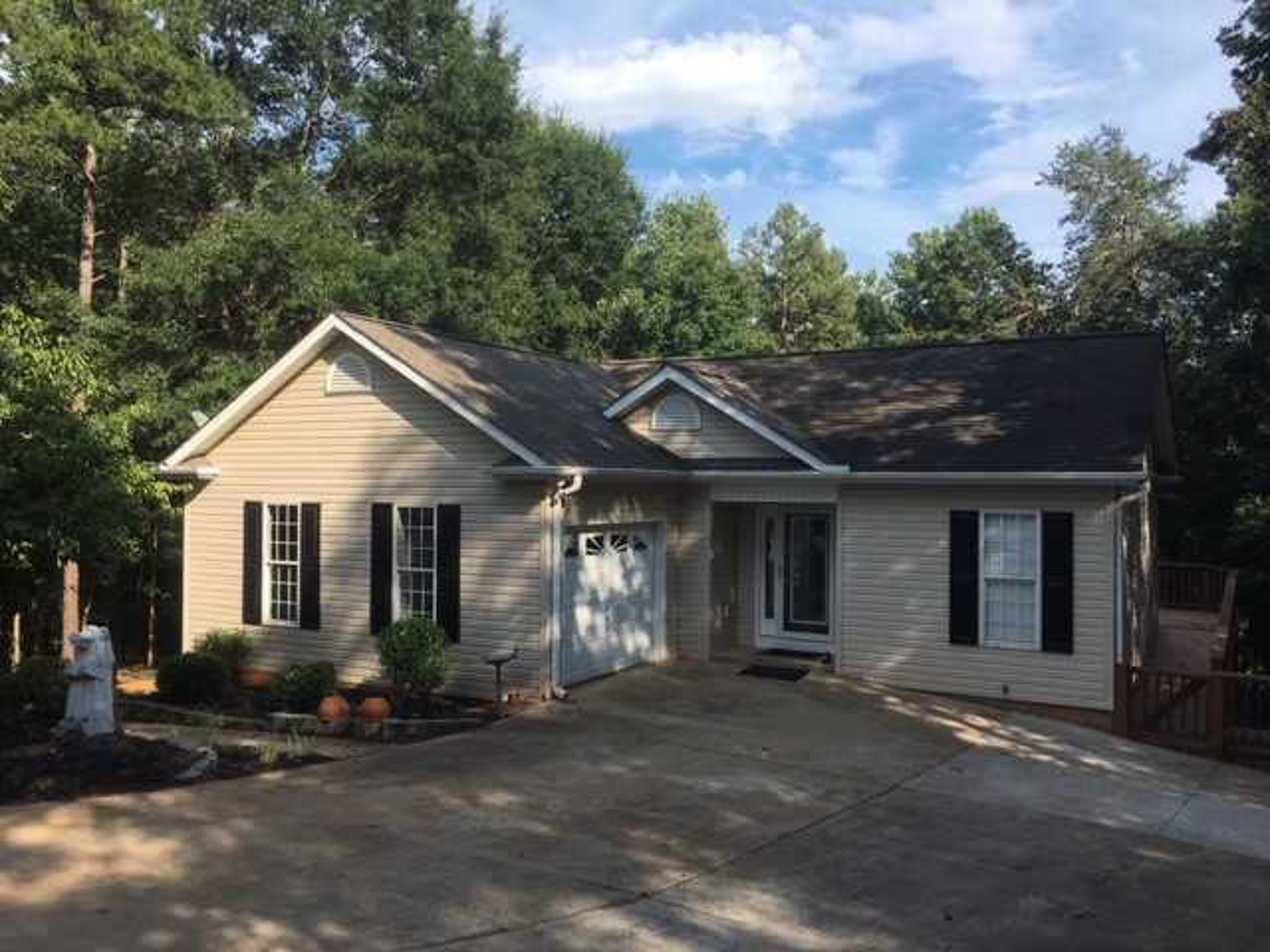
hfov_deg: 61.7
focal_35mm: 29
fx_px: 1064
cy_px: 476
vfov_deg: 48.2
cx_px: 635
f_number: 2.2
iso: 25
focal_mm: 4.15
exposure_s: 1/810
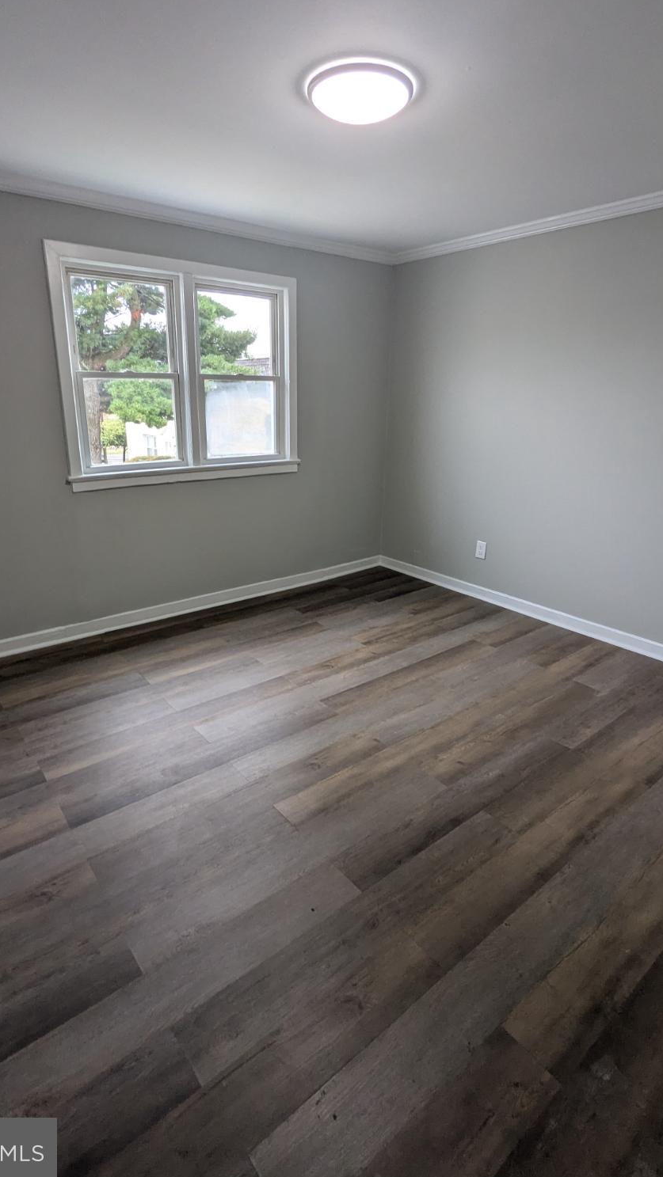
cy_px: 575
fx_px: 562
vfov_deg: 92.6
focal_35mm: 18
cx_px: 315
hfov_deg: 61.0
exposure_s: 1/60
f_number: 2.2
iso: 75
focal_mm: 2.35
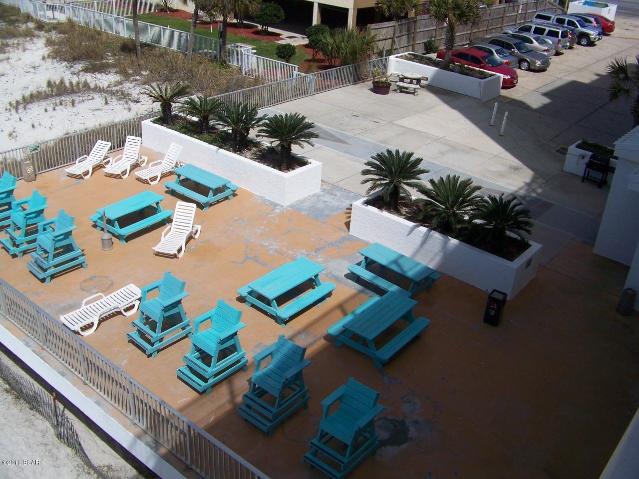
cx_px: 320
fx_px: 665
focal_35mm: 36
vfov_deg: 39.7
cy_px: 240
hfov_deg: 51.4
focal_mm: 5.85
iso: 64
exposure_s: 1/1000
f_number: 4
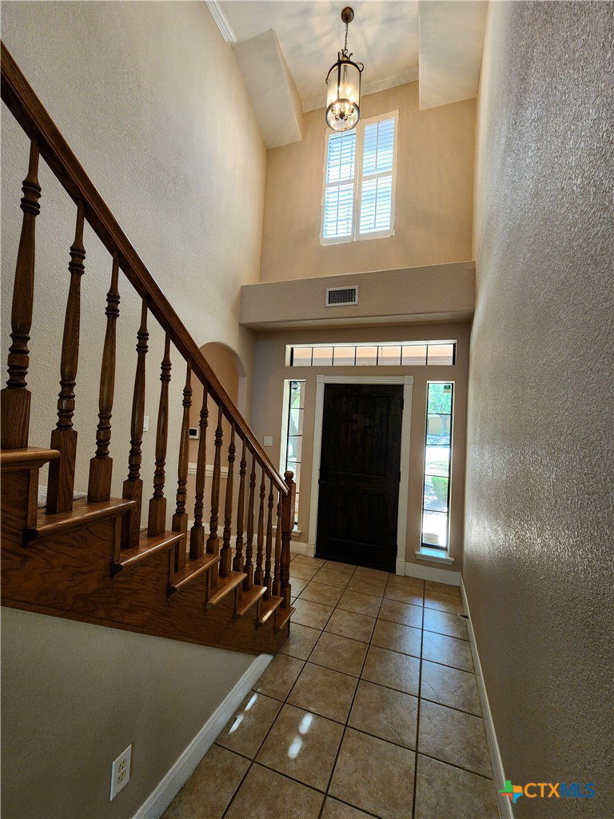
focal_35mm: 13
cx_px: 307
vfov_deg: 106.2
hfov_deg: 89.9
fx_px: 307
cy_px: 410
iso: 160
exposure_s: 1/60.2
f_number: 2.2
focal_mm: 2.2
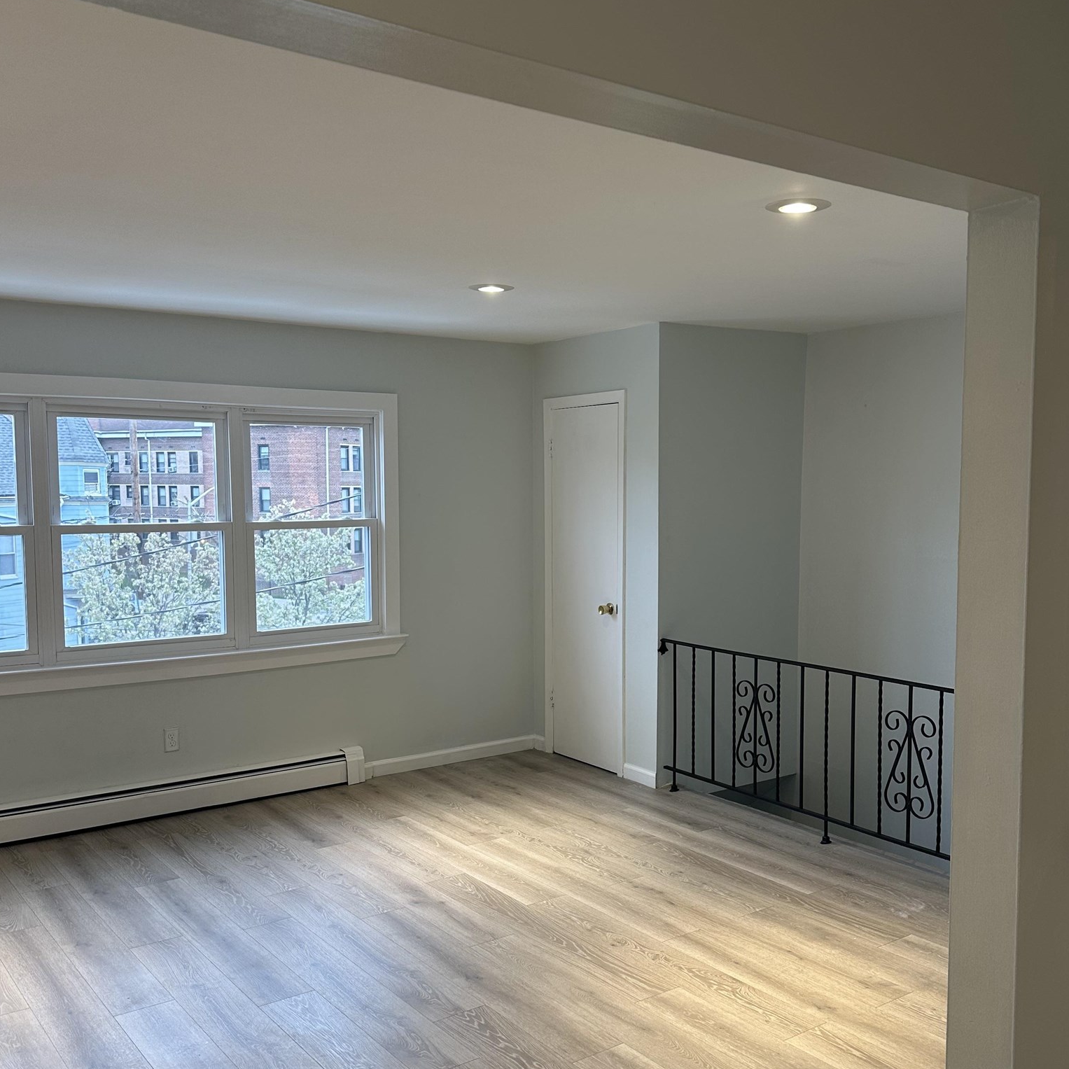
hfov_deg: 51.1
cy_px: 583
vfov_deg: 51.0
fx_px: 1118
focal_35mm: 32
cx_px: 522
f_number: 1.78
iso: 100
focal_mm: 6.86
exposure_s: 1/120
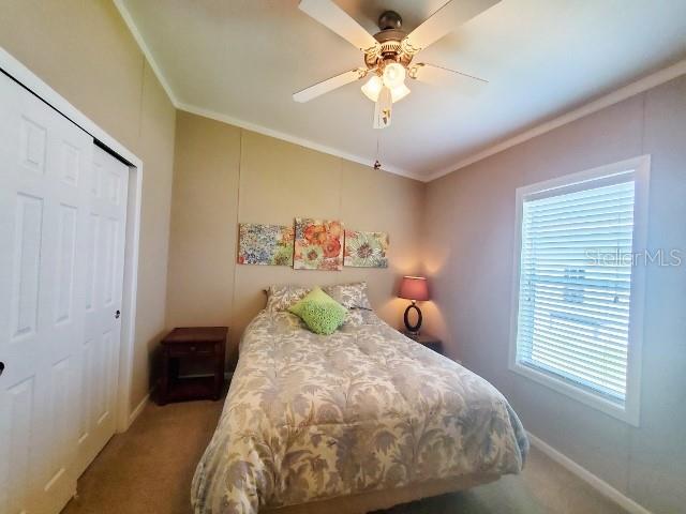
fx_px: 258
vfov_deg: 89.9
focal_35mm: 13
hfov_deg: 106.2
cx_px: 343
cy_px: 257
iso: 160
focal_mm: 1.8
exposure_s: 1/60
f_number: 2.2
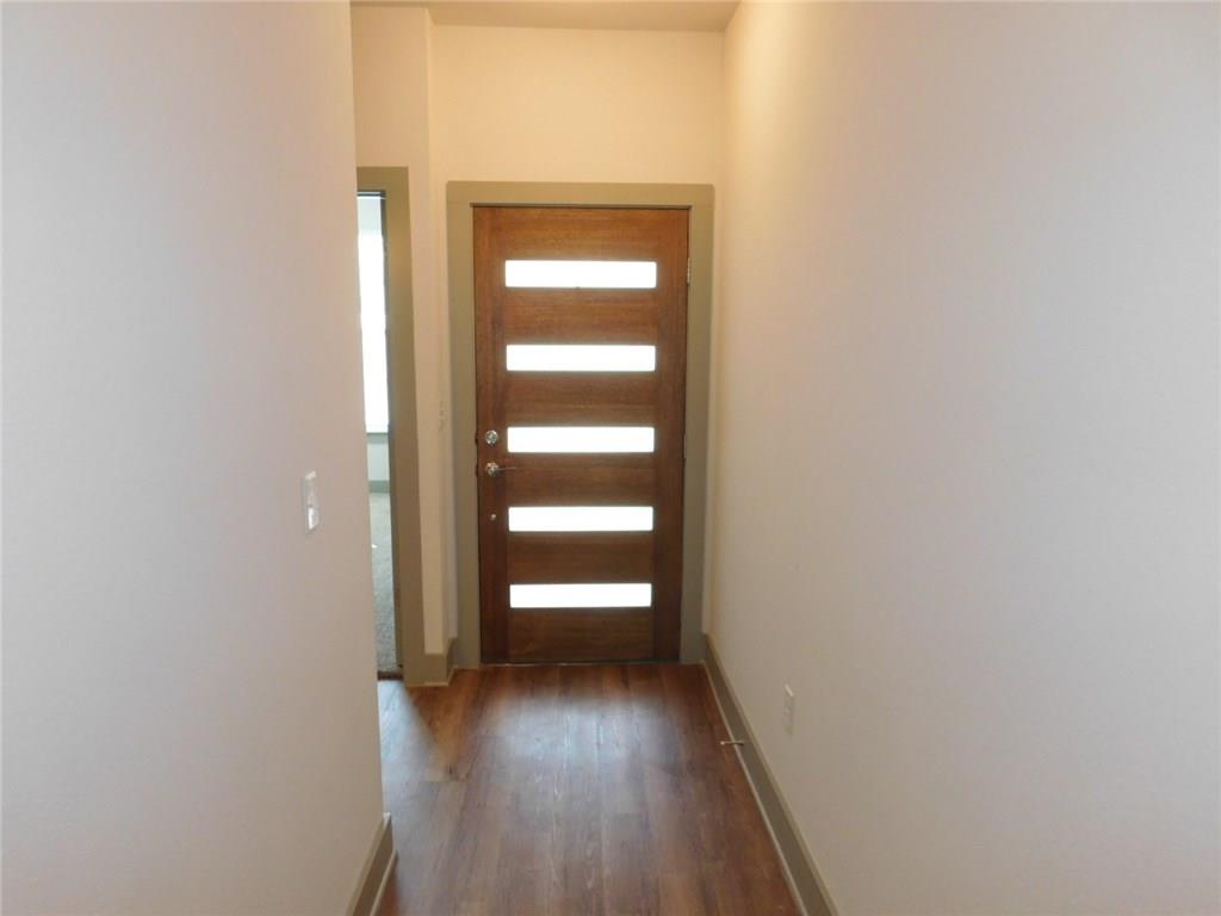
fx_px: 811
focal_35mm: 23
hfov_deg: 73.9
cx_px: 610
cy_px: 458
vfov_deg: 58.9
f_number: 3
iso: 280
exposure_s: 1/30
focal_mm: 4
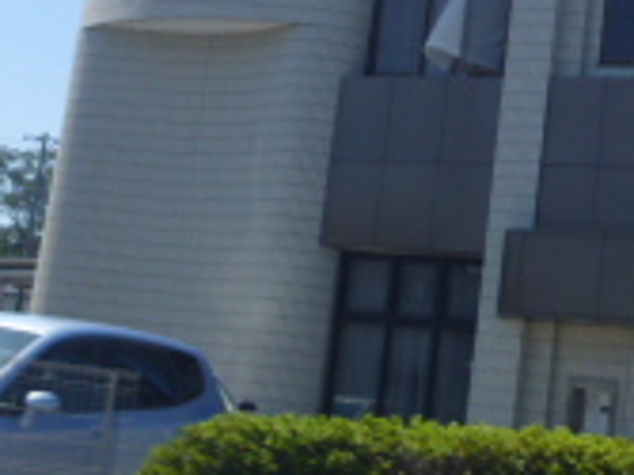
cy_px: -27
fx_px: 1757
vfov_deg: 15.1
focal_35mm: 96
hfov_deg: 20.2
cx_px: 531
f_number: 9
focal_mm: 4.5
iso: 100
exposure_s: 1/160
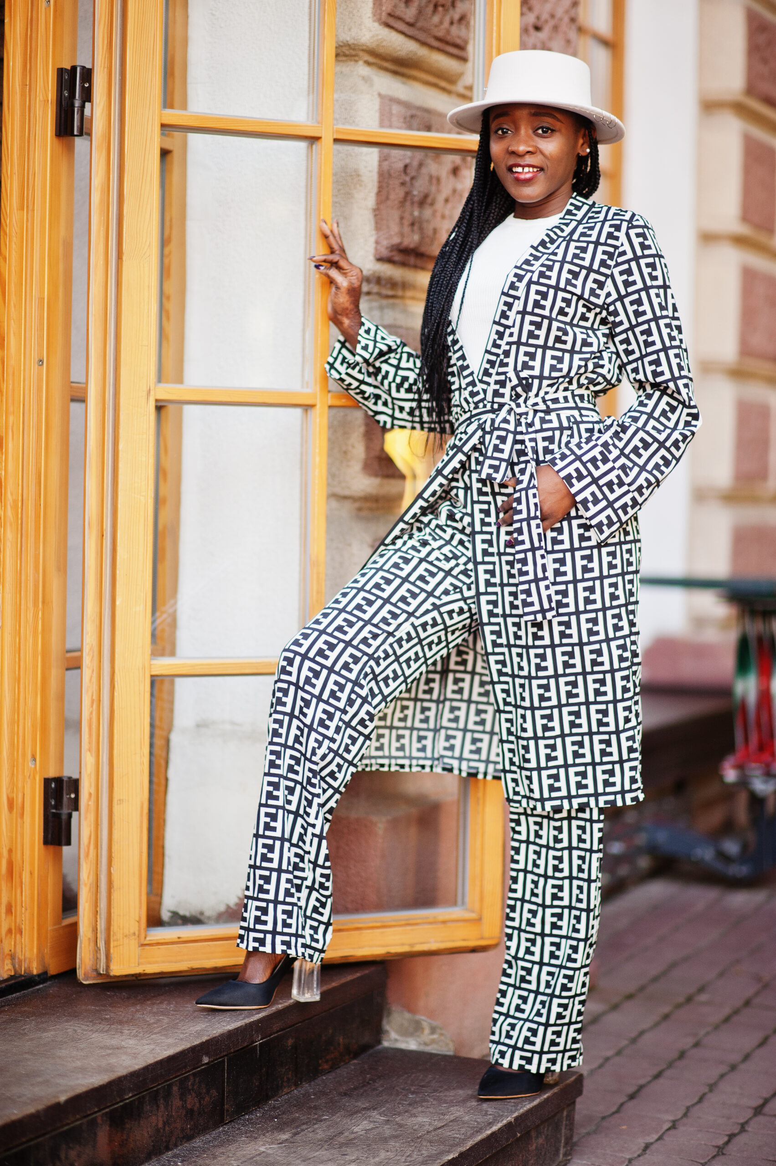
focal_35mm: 85
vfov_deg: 23.9
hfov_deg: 16.0
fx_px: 2752
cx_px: 388
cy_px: 583
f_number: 1.4
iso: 200
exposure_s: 1/400
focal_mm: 85
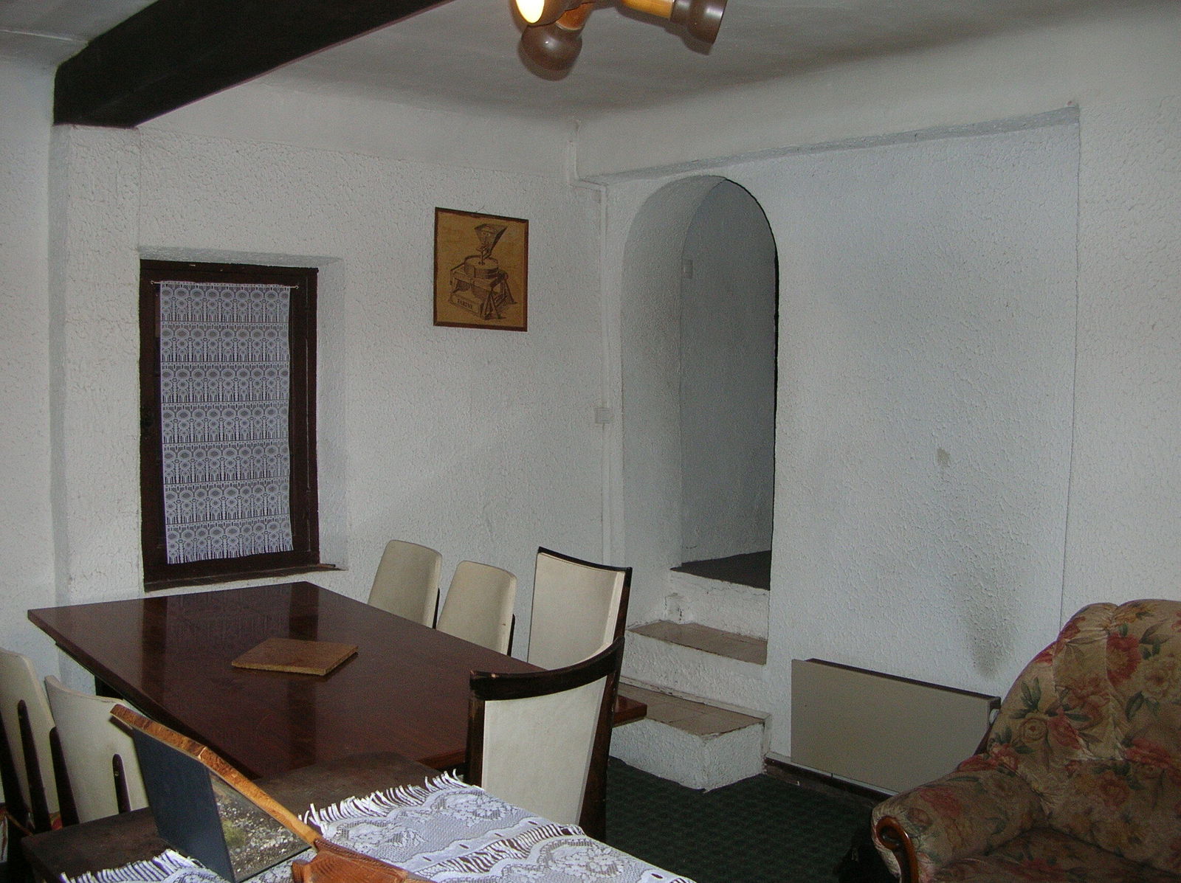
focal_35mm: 35
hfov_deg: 52.7
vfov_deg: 40.6
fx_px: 1193
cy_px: 442
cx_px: 590
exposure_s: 1/60.1
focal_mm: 5.8
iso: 84
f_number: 2.8
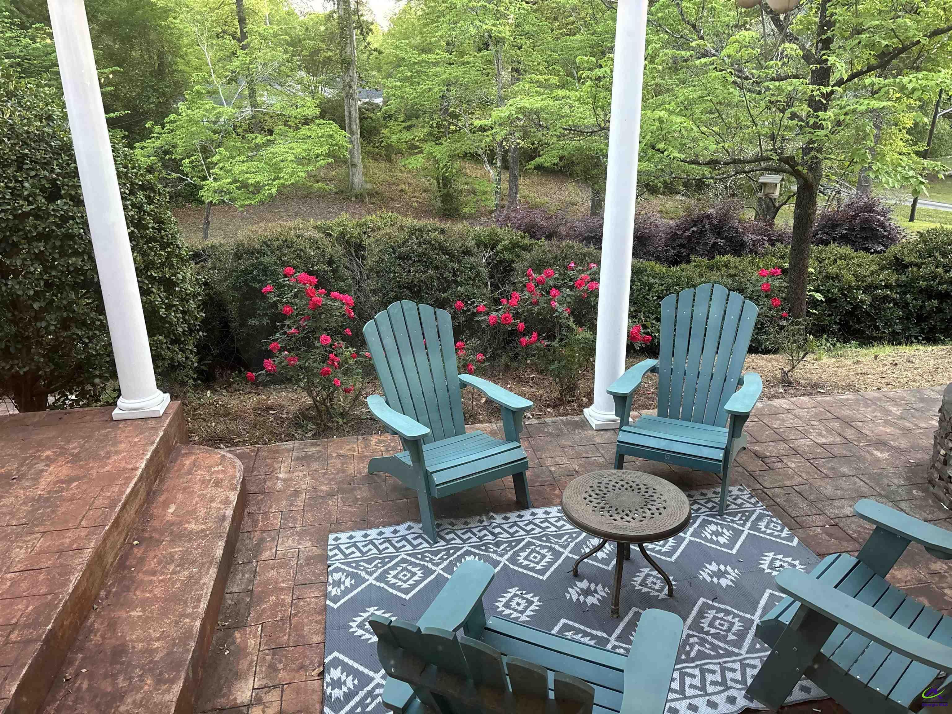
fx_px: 715
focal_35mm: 26
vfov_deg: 53.1
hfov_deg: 67.3
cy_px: 357
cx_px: 476
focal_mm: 5.96
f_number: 1.6
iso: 400
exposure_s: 1/40
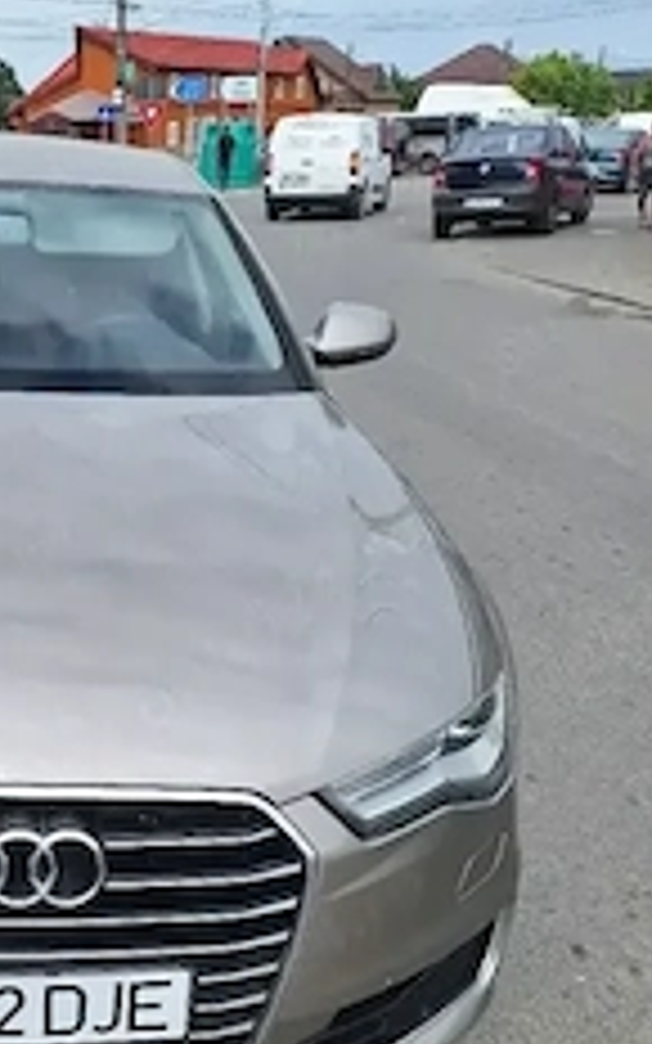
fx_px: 1194
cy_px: 675
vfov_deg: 46.6
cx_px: 18
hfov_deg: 28.8
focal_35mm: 42
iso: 40
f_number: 1.8
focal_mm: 5.54
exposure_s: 1/2000
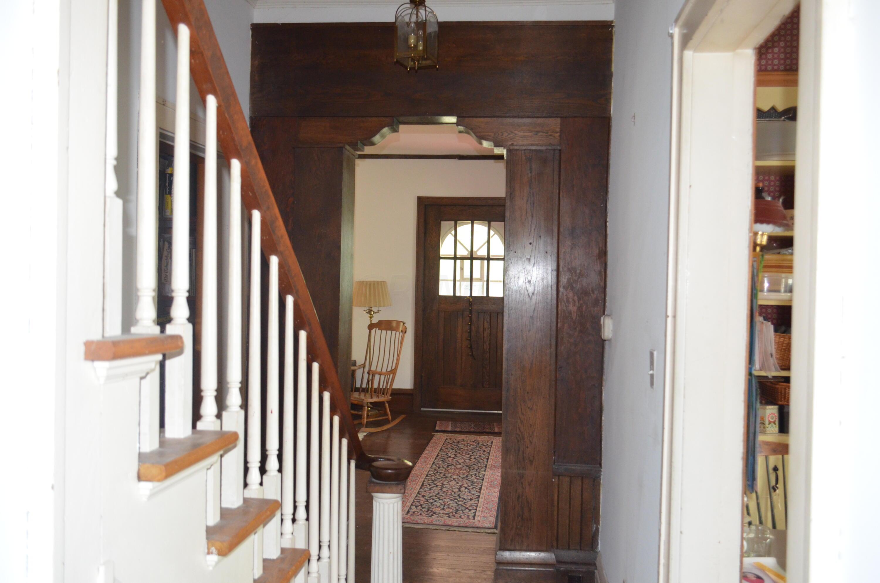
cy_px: 292
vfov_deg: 47.7
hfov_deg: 67.5
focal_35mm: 27
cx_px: 440
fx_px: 659
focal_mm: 18
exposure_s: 1/60
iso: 1800
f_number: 3.5
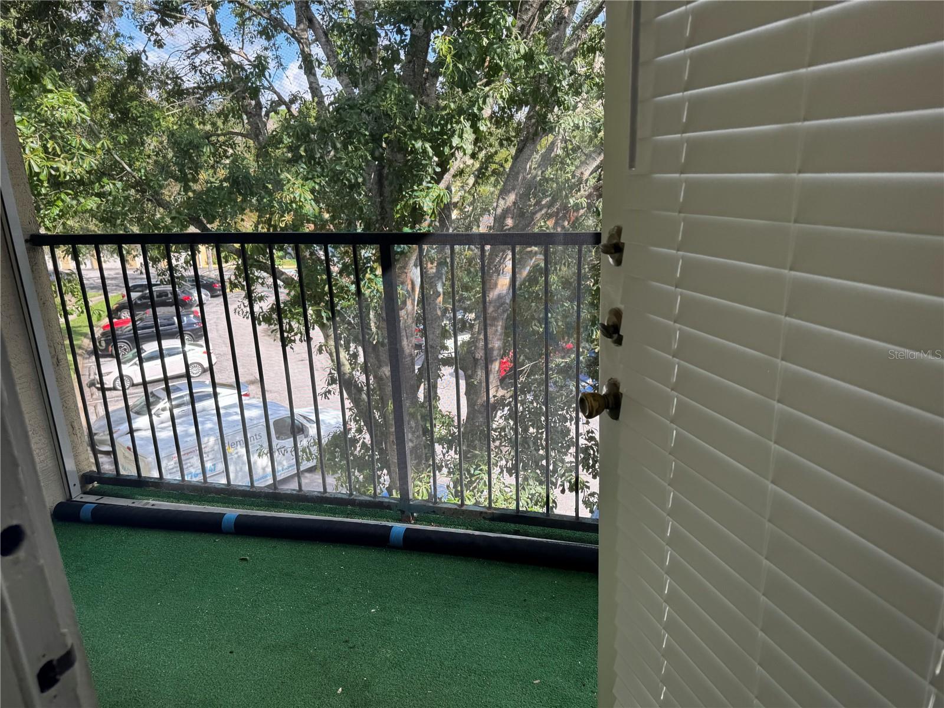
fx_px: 654
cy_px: 354
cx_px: 472
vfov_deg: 56.8
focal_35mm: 24
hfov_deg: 71.6
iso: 80
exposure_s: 1/499
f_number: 1.78
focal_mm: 6.76
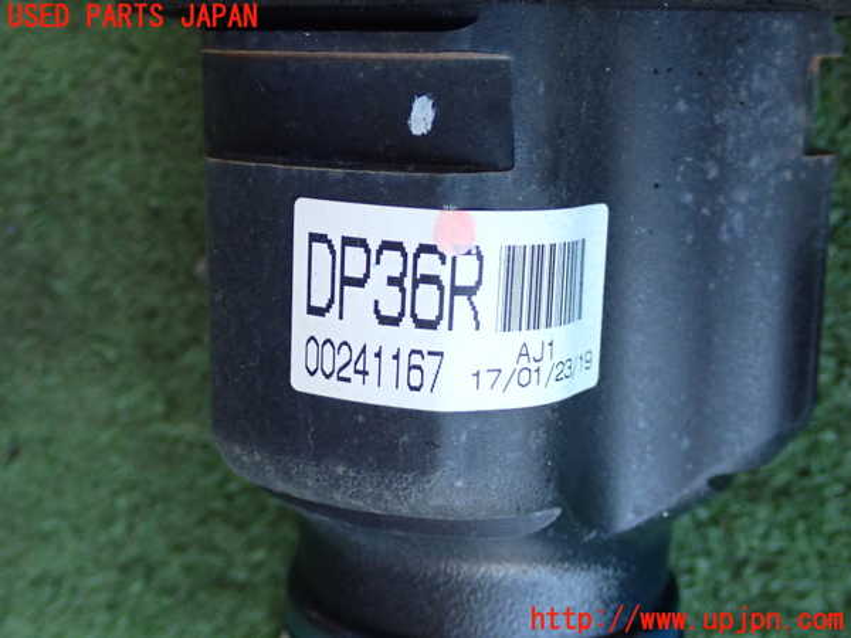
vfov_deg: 29.1
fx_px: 1229
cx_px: 426
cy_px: 319
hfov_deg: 38.2
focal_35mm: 50
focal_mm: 9.01
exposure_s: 1/160
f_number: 3.2
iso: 500
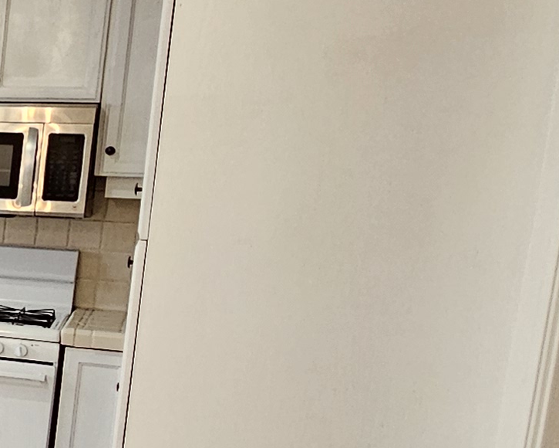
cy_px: 348
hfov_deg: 17.9
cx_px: -581
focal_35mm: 70
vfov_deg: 21.6
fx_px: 1158
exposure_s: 1/60
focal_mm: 2.2
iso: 200
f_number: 2.2
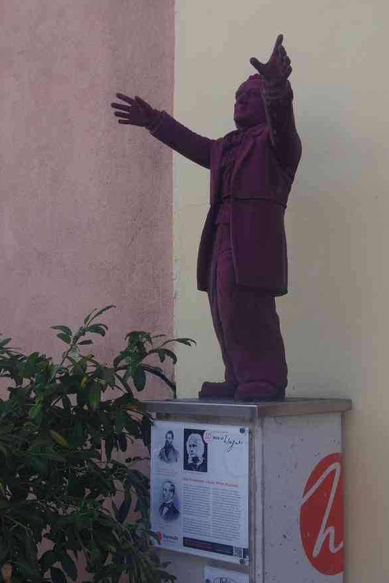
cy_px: 311
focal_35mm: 57
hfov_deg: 24.0
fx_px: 916
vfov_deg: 35.3
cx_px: 210
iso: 200
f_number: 9
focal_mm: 33
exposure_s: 1/60
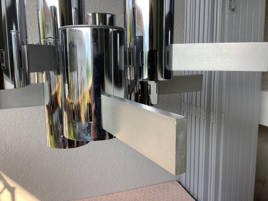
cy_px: 100
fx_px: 240
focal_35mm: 31
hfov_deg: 58.4
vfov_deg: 45.4
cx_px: 134
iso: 25
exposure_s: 1/123
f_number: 2.4
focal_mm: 3.3
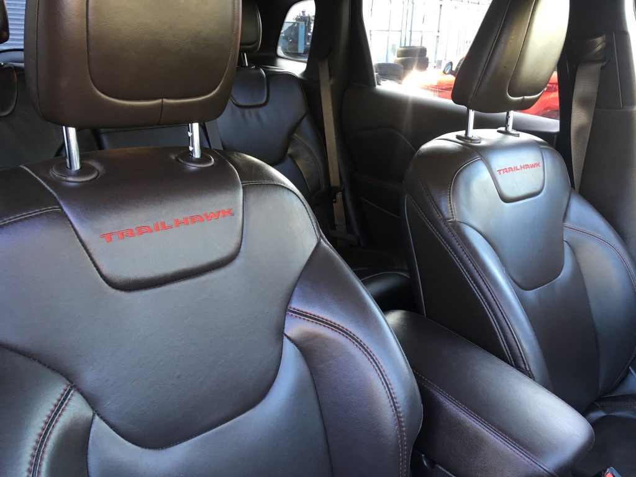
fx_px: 533
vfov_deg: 48.2
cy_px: 238
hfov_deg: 61.7
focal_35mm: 29
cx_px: 318
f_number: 2.2
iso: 100
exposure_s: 1/30
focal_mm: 4.15
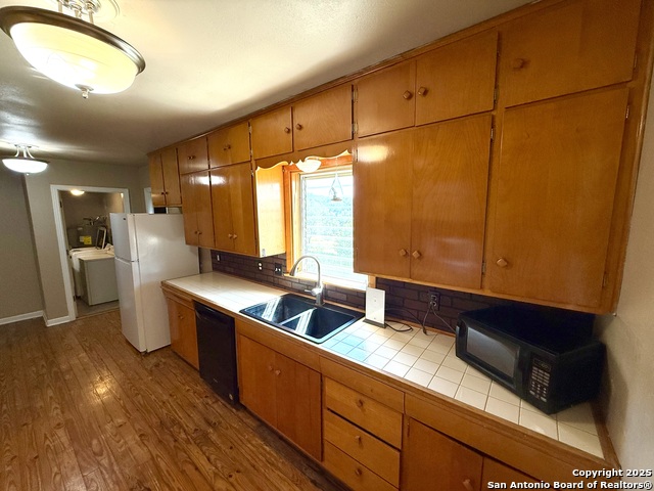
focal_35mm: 14
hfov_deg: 102.1
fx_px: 265
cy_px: 246
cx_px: 327
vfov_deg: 85.7
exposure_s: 1/120
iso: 100
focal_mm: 2.22
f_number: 2.2
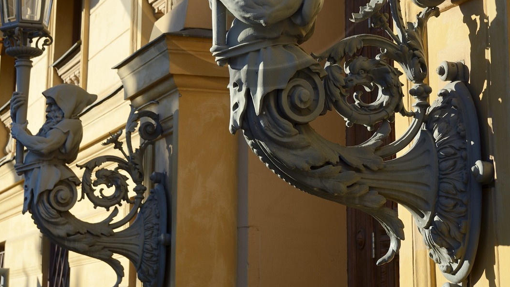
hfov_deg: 21.8
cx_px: 254
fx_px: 1325
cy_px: -63
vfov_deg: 12.1
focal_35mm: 98
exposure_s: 1/250
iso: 200
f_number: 10
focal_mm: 62
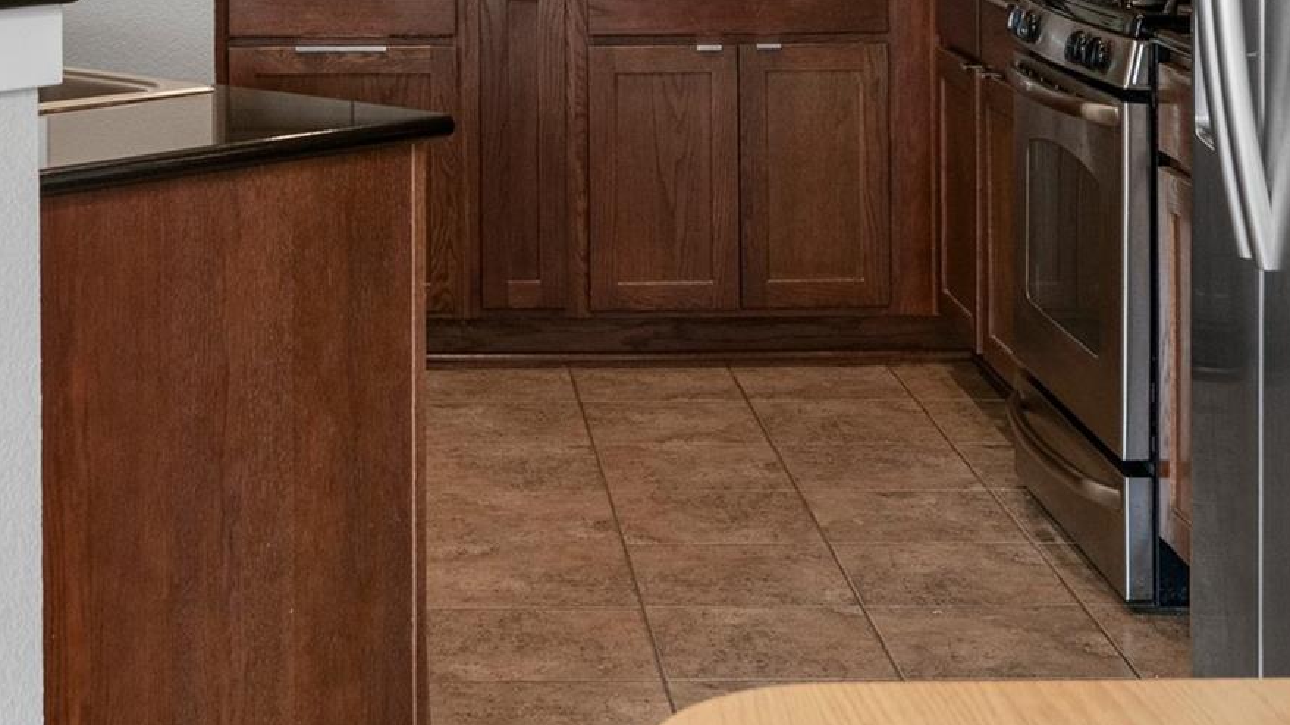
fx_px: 2838
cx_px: 230
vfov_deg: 13.9
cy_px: -252
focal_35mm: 83
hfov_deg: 25.1
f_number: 8
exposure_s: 1/10
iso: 2000
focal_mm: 34
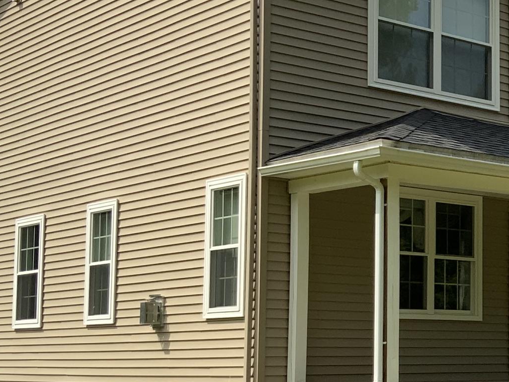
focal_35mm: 85
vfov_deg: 17.3
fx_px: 1250
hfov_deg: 21.2
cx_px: 630
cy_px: 265
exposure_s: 1/1786
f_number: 1.8
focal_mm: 3
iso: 16
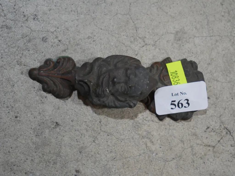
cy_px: 88
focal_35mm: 78
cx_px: 118
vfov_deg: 18.9
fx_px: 530
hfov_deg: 25.0
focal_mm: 39
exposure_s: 1/100
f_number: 5.6
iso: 640
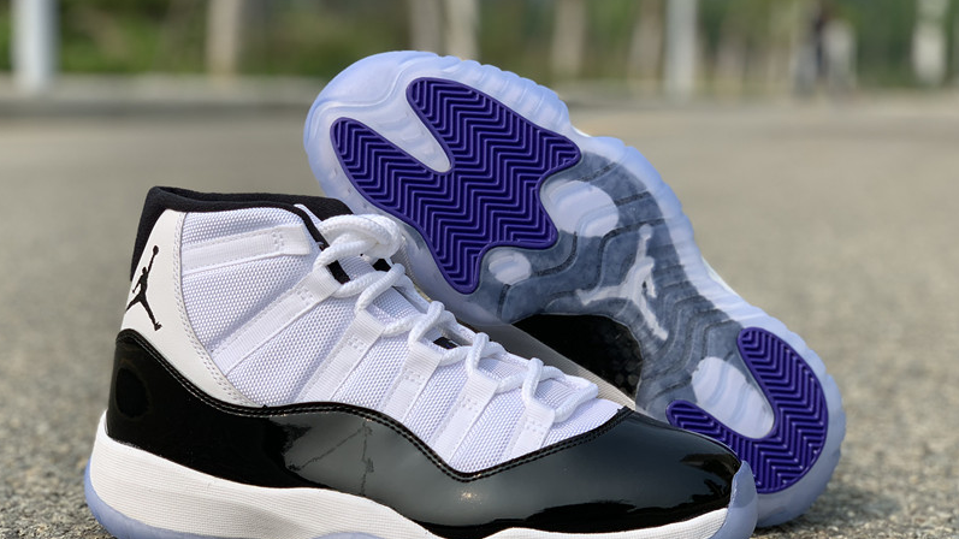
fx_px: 1627
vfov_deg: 18.8
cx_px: 437
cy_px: 352
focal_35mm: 64
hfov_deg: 32.8
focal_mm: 6
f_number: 2.4
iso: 16
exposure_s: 1/1410
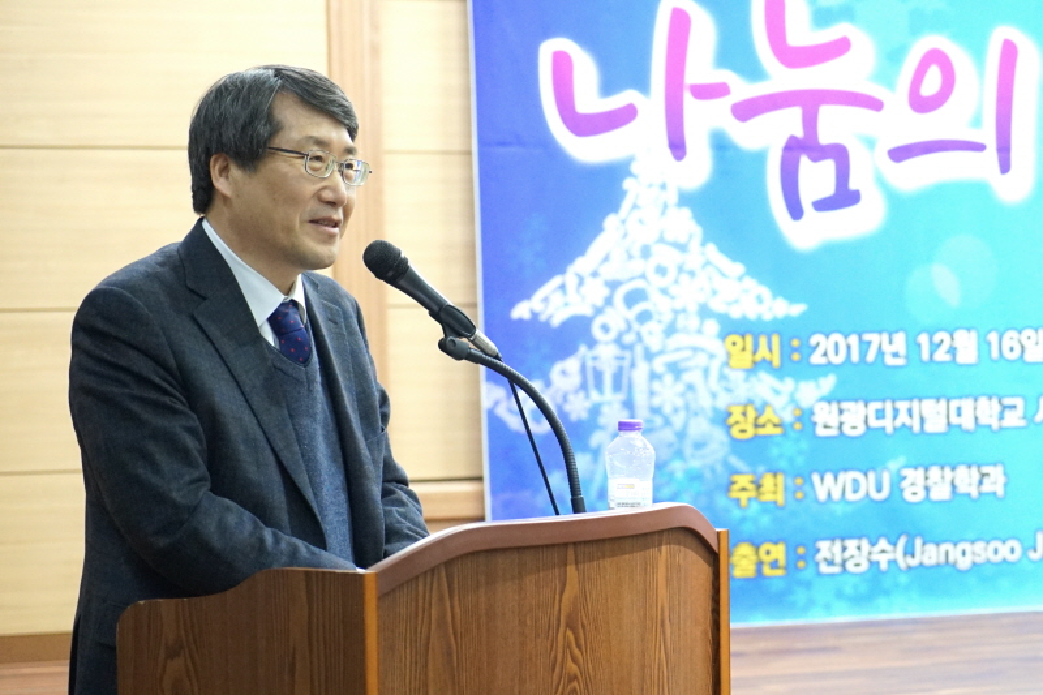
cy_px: 348
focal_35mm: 70
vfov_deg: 19.4
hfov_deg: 28.8
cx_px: 522
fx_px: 2028
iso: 4000
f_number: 4
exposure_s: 1/160
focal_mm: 70
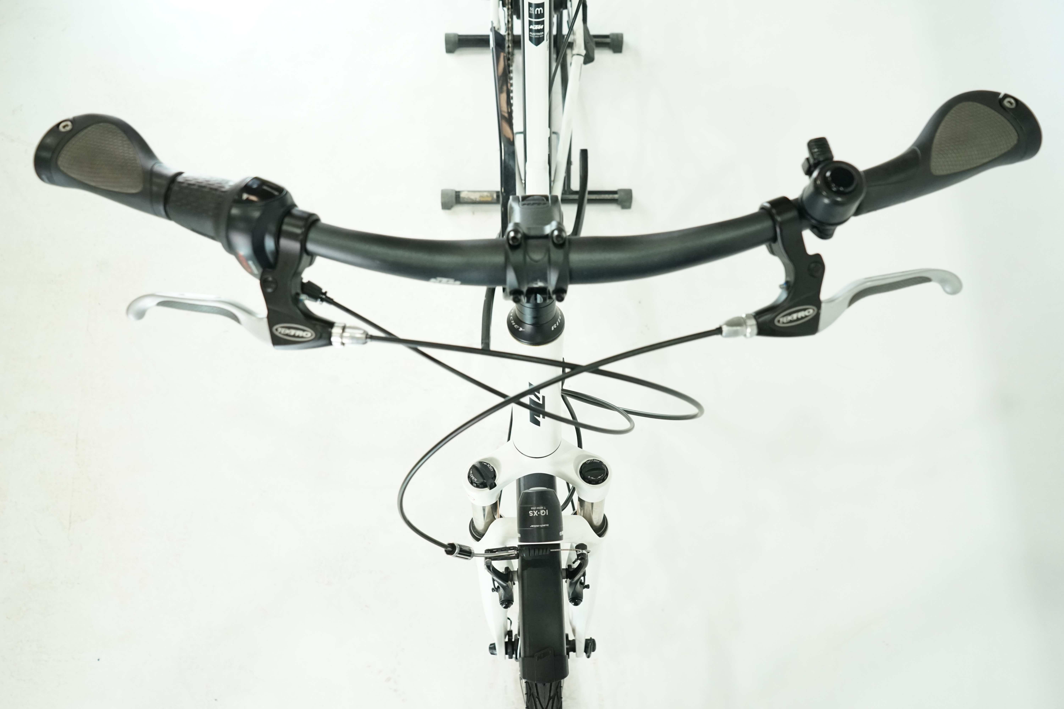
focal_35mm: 28
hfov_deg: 65.5
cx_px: 532
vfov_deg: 46.4
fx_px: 827
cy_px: 354
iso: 2500
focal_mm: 28
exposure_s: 1/200
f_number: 5.6
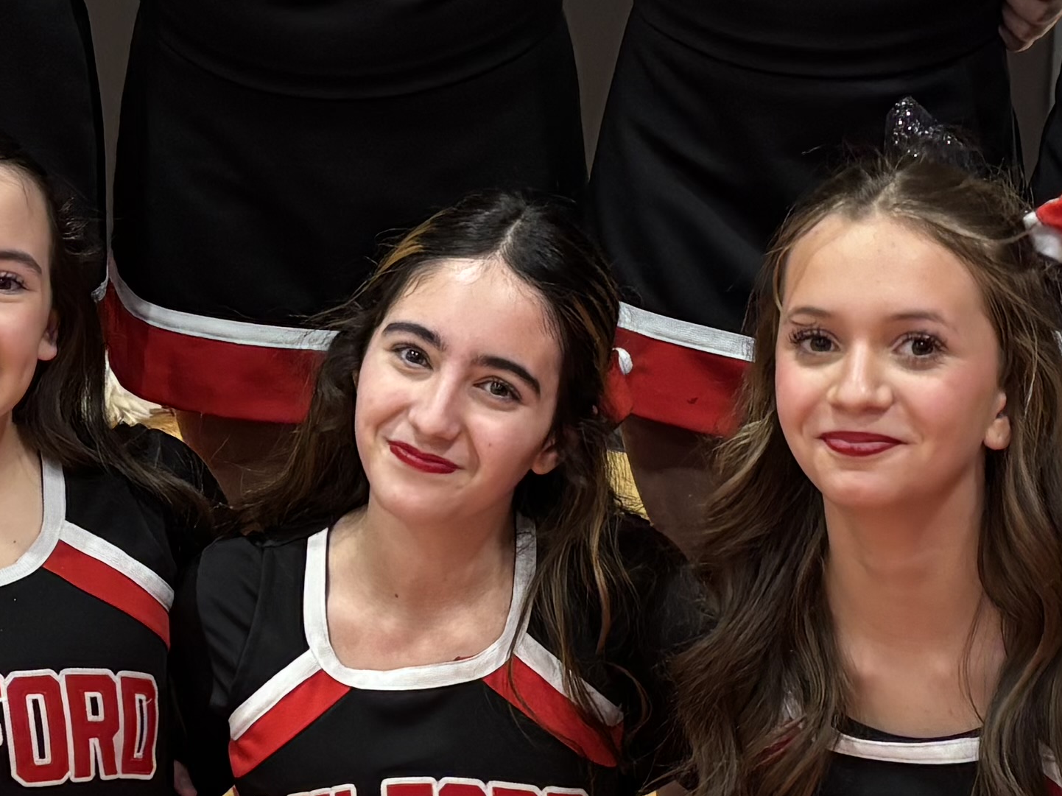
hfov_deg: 19.0
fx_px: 3159
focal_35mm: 103
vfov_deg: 14.3
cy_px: 491
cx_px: 401
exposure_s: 1/60
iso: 200
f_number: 1.6
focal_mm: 5.96
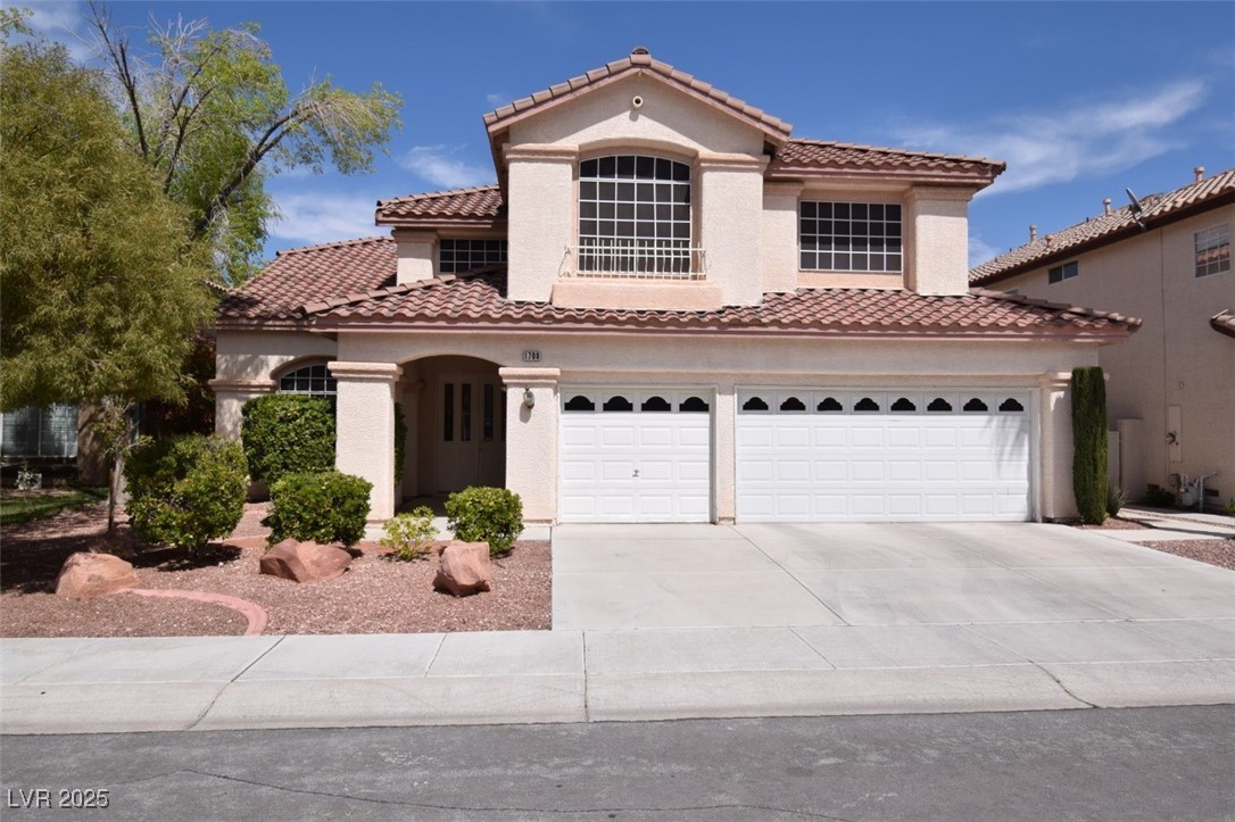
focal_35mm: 24
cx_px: 618
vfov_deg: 53.1
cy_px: 411
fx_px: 823
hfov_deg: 73.8
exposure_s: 1/125
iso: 100
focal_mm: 16
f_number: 16
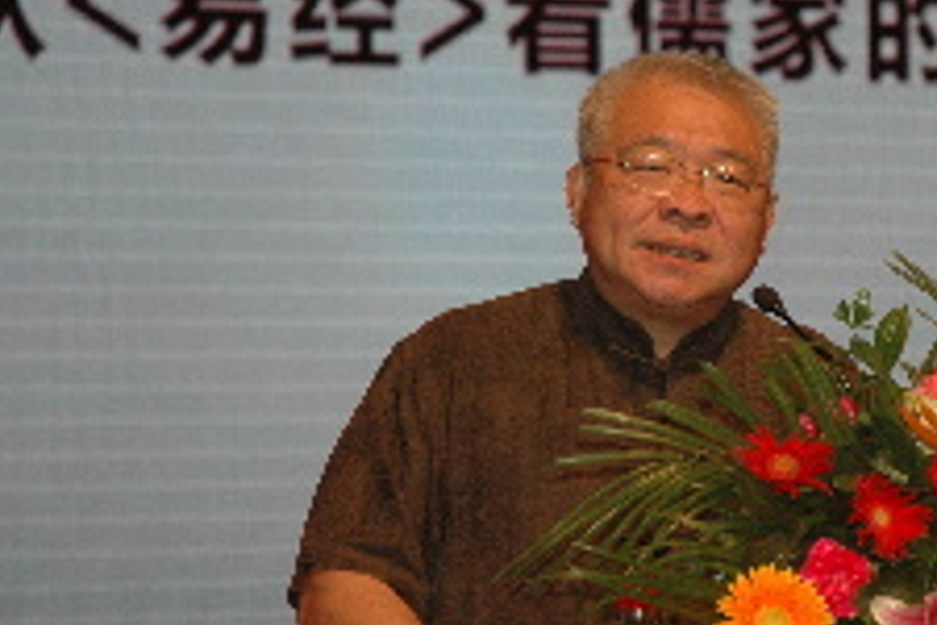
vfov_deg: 6.5
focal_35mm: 210
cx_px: 695
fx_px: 5465
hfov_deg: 9.8
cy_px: 298
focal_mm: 70
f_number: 4.5
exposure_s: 1/200
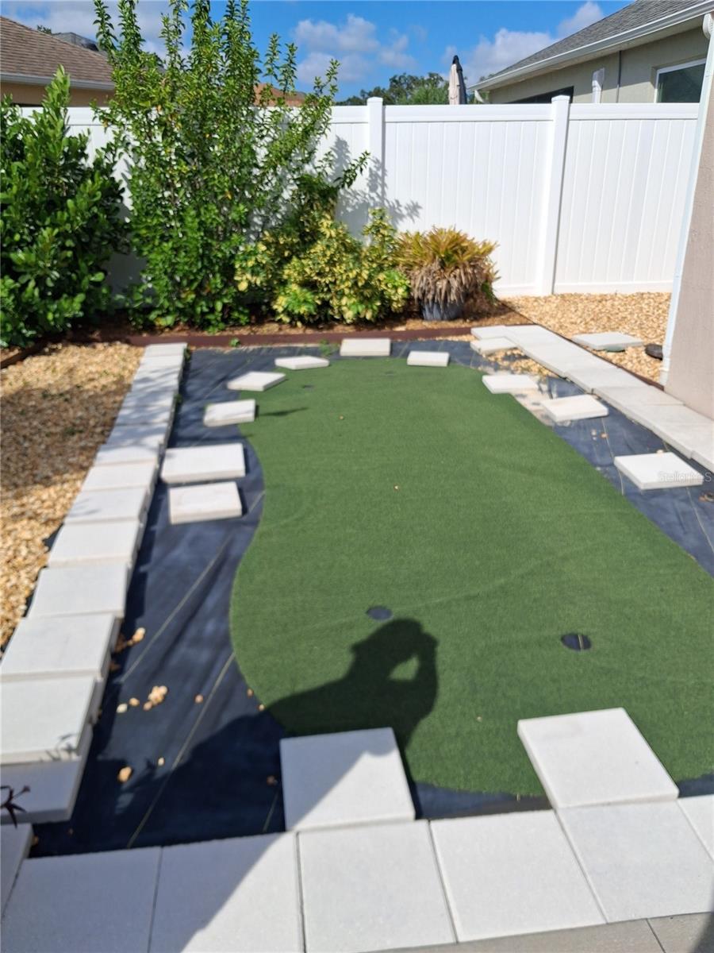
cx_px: 357
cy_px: 476
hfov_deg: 51.4
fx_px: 743
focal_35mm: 27
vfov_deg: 65.3
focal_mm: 4
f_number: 1.8
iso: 20
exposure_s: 1/868
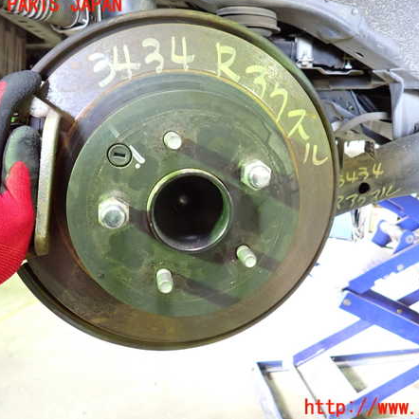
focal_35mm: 30
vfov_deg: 54.0
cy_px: 207
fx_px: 411
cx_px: 234
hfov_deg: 53.9
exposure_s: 1/15
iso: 800
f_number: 2
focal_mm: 4.5
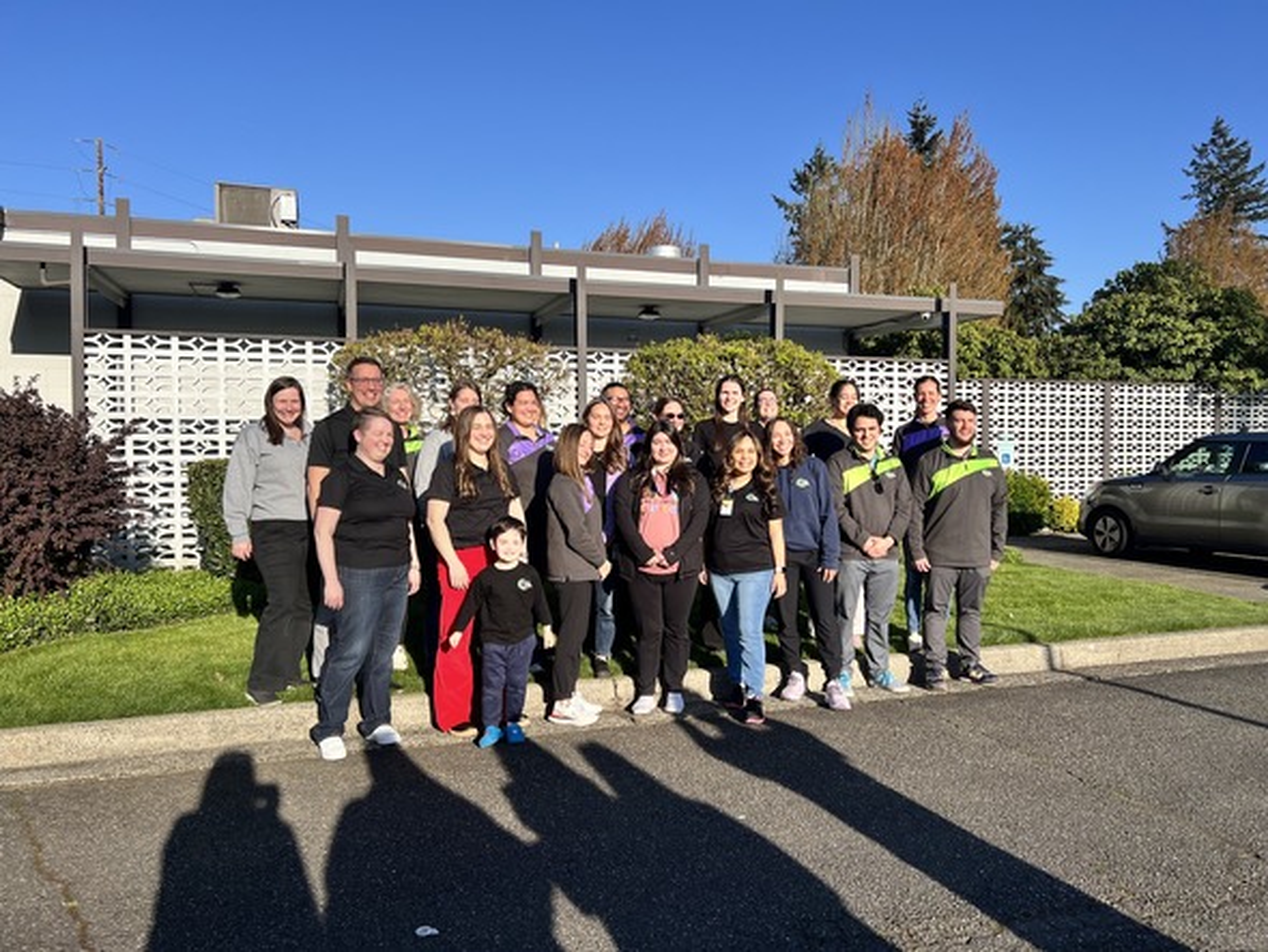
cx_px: 634
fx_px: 953
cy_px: 476
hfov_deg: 67.3
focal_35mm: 26
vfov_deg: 53.1
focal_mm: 5.7
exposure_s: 1/3571
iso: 50
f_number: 1.5
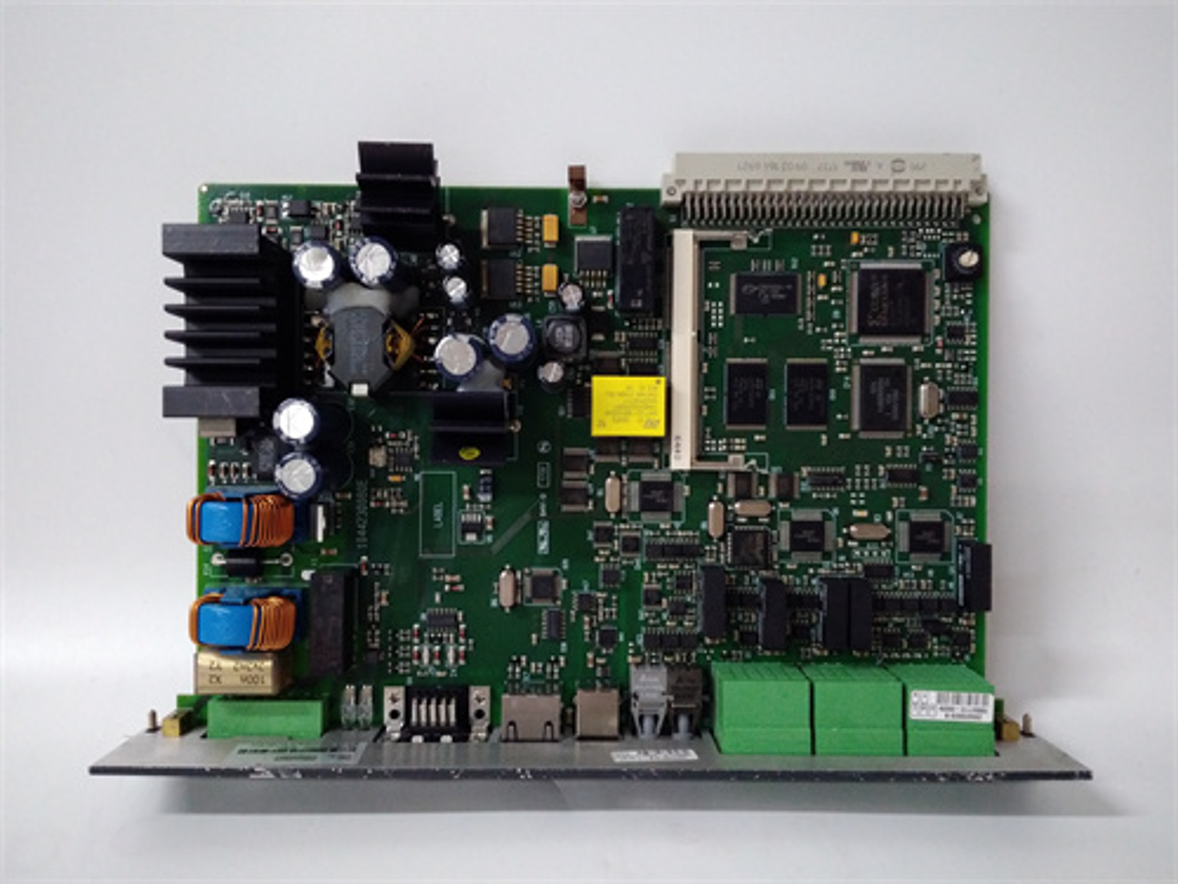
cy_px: 442
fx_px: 919
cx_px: 589
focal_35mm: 27
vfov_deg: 51.4
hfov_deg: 65.3
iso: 655
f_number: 2
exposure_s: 1/33
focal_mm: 3.79
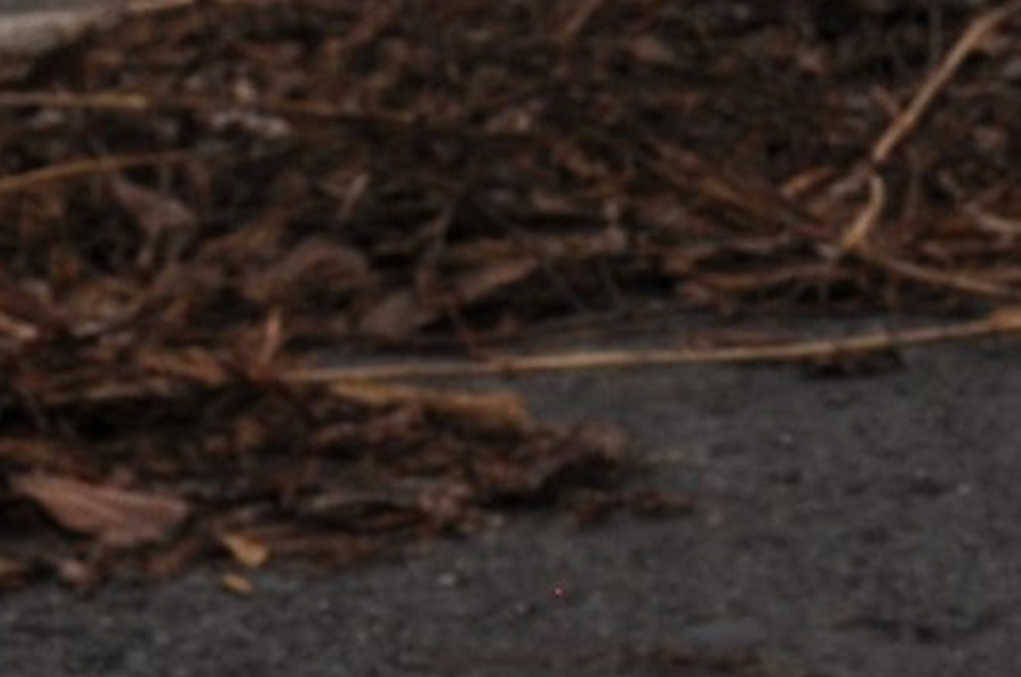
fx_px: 6457
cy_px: -702
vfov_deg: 5.9
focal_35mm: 228
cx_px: 1772
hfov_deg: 8.7
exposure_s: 1/200
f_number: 10
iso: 200
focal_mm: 26
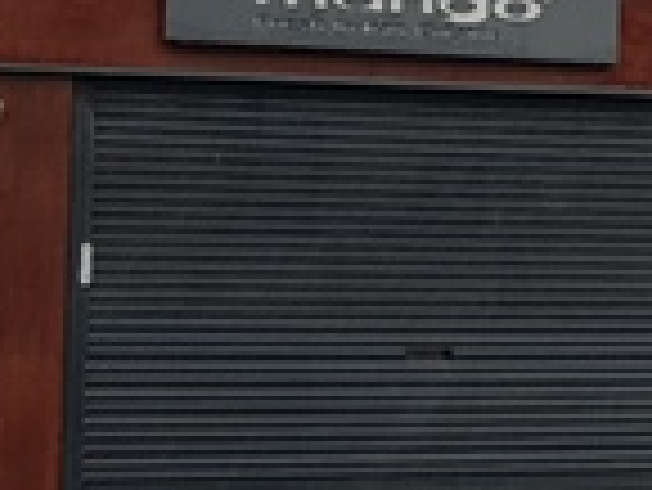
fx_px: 2168
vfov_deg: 12.8
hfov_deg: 15.3
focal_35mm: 115
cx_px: 1088
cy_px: 94
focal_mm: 4.2
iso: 40
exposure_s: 1/75
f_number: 1.7
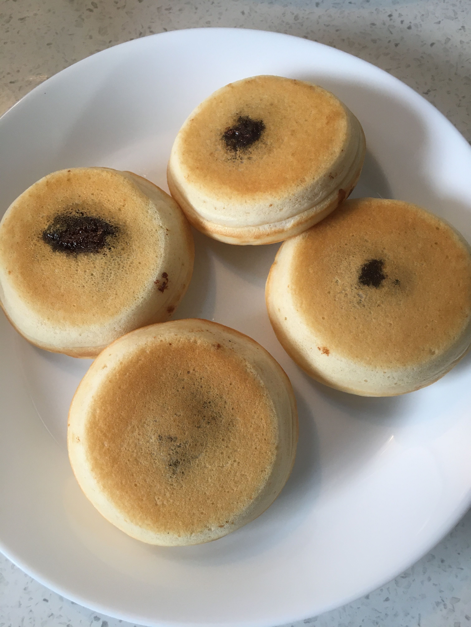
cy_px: 314
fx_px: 526
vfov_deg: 61.7
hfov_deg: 48.2
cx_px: 236
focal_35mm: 29
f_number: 2.2
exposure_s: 1/33
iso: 50
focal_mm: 4.15
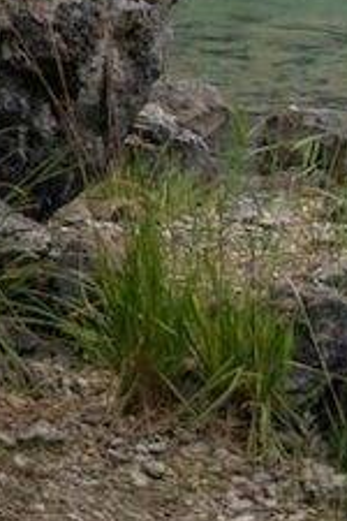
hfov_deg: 7.6
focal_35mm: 173
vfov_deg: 10.6
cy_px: -602
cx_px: 680
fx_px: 2501
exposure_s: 1/5000
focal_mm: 35
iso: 800
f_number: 1.4
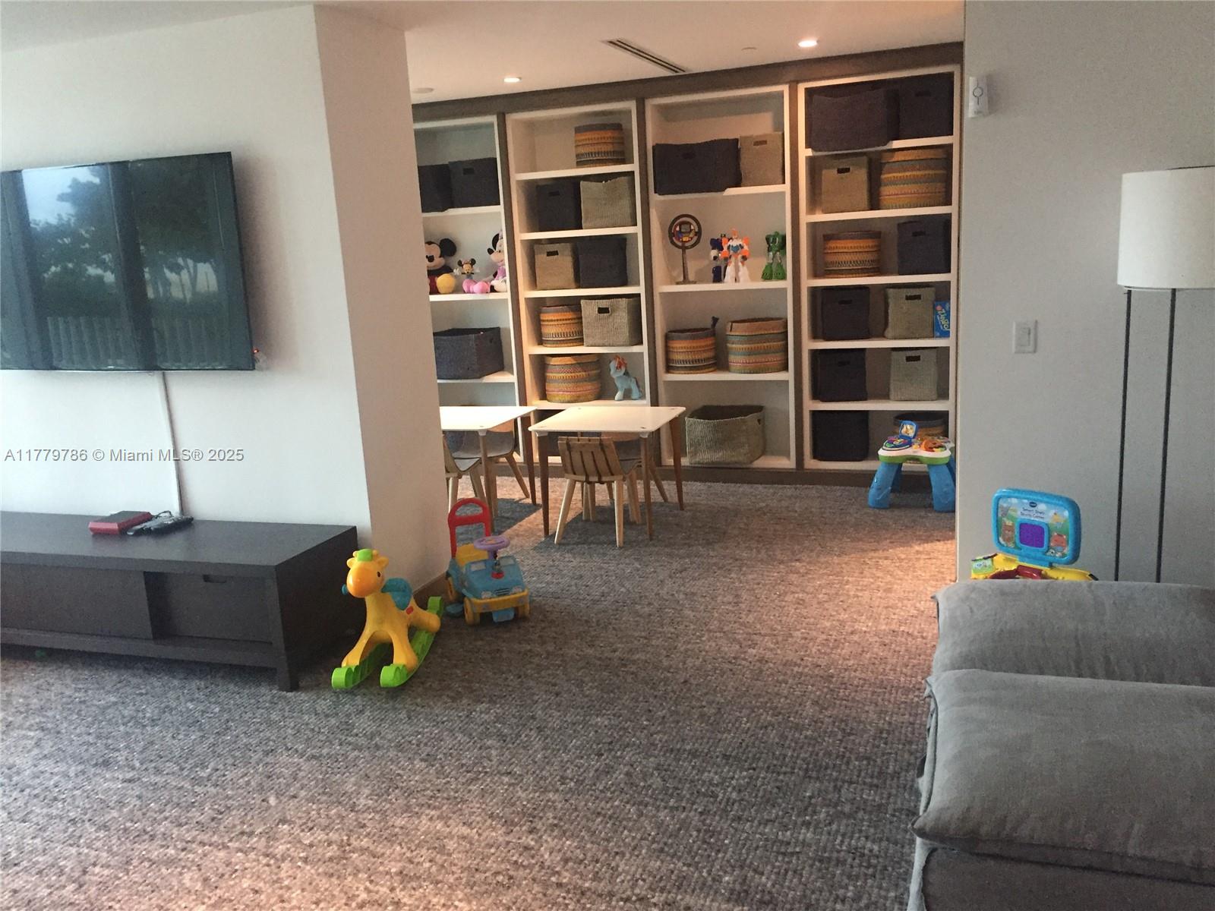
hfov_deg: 61.7
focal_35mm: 29
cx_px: 608
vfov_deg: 48.2
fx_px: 1018
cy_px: 456
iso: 250
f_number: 2.2
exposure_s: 1/24
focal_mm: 4.15
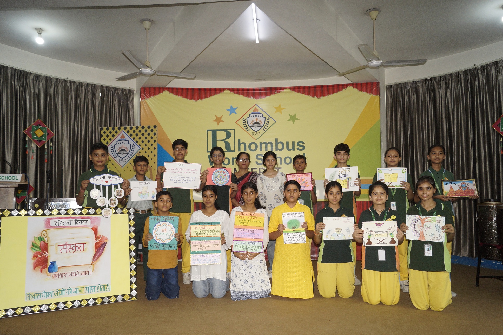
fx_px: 377
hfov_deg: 67.4
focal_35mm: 27
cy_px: 168
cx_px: 252
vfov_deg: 47.9
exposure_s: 1/160
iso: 800
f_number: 3.5
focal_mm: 18
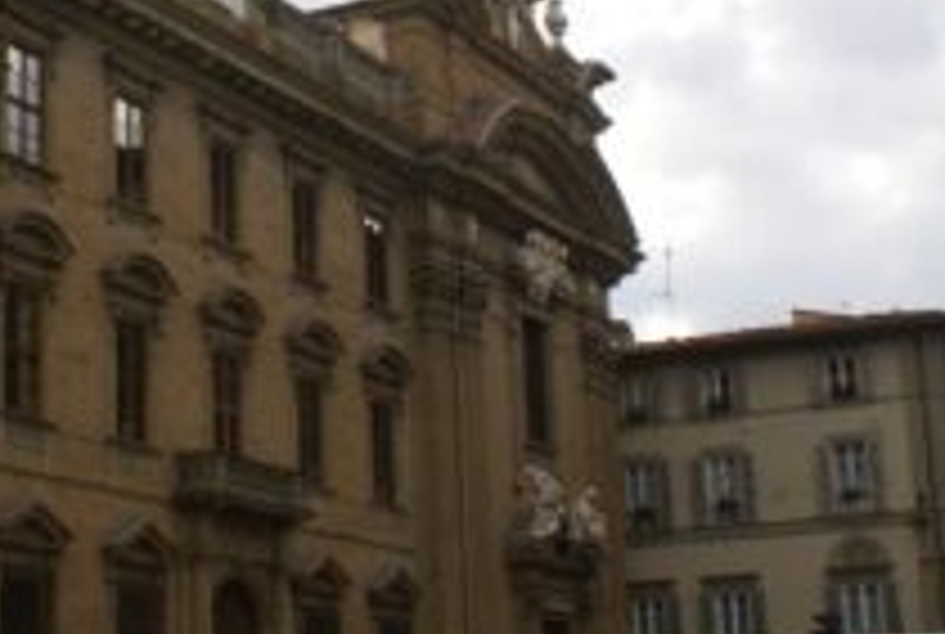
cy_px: 85
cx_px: 176
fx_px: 2026
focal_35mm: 77
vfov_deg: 17.6
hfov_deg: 25.8
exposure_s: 1/80
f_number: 10
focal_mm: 18
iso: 100
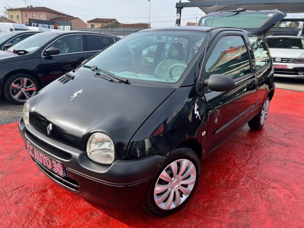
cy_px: 114
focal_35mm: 26
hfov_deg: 67.3
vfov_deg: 53.1
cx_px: 152
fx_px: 228
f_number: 1.5
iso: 50
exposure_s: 1/1252
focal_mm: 5.7
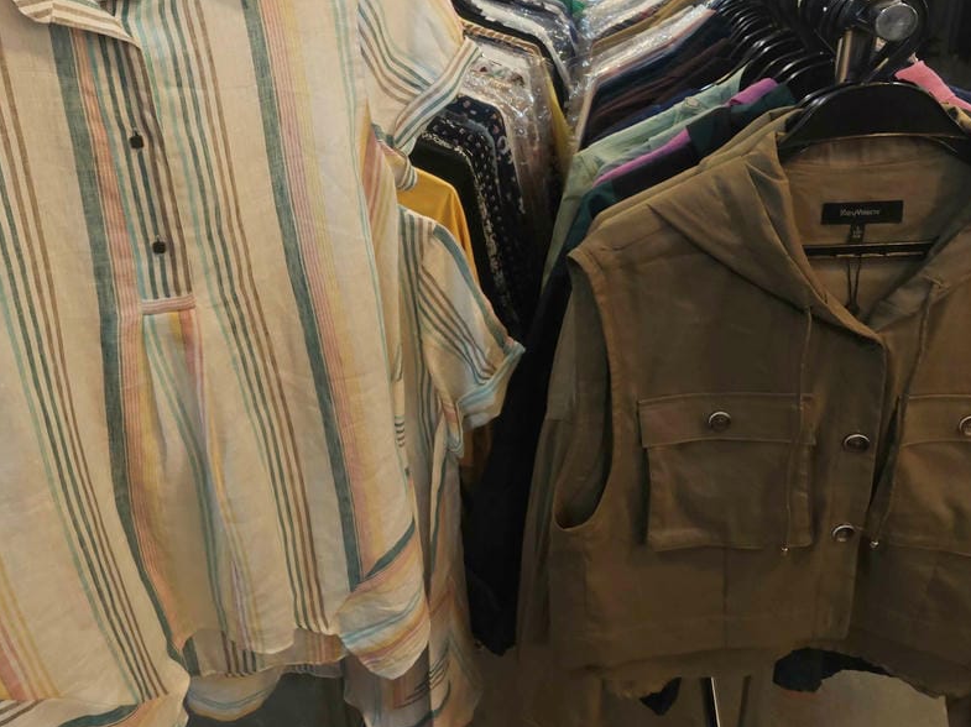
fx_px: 729
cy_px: 198
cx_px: 385
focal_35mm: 26
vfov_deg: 51.2
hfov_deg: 66.6
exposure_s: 1/120
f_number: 1.8
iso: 64
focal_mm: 2.03
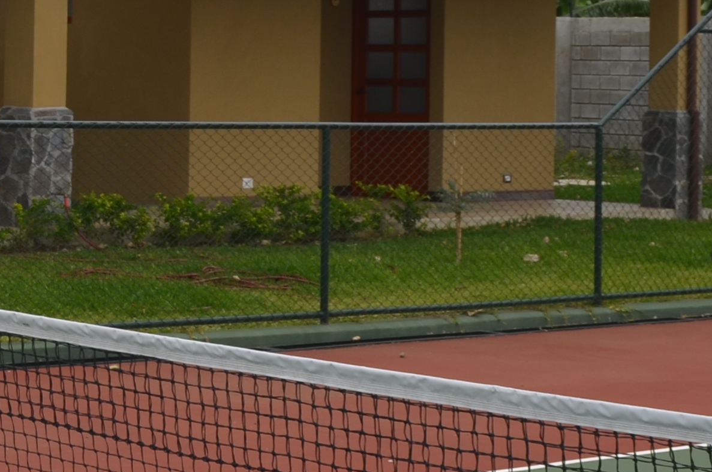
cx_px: -178
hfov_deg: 14.5
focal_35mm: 137
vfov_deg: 9.8
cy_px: -87
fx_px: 2704
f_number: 10
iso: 100
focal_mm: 22
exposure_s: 1/200
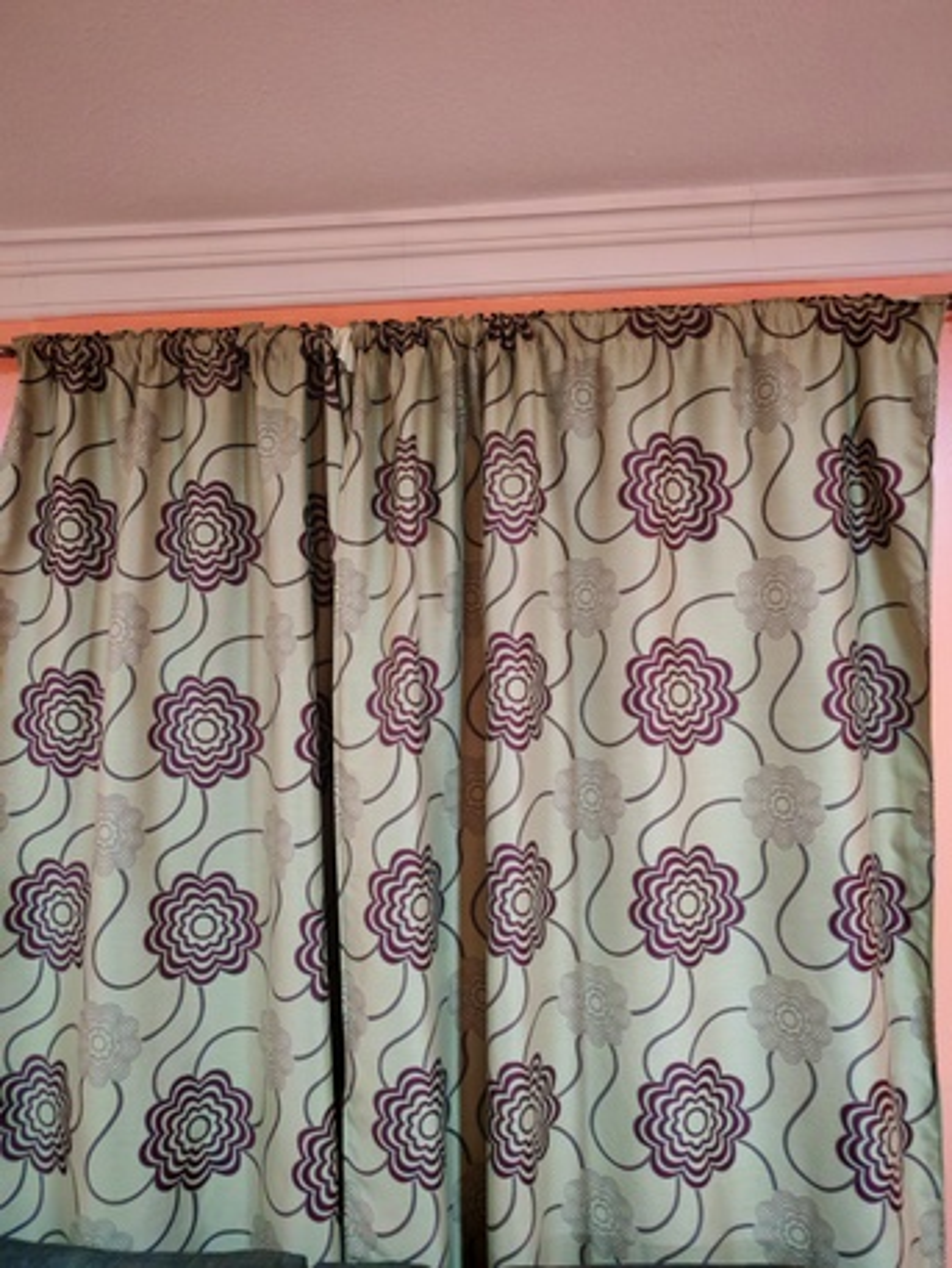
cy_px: 634
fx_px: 990
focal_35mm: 27
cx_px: 476
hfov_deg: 51.4
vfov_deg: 65.3
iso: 1250
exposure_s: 1/25
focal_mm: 5.52
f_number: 1.95
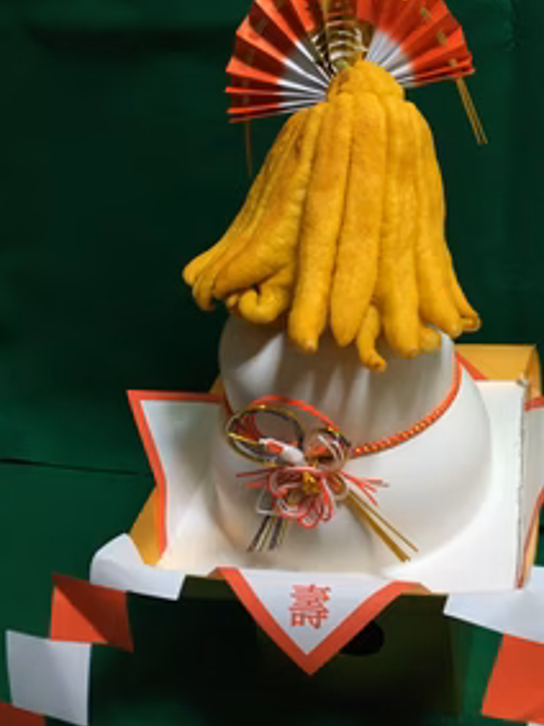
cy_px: 318
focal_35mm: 41
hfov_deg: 34.8
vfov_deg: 45.7
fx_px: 860
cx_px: 354
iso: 50
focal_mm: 4.15
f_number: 2.2
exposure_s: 1/30
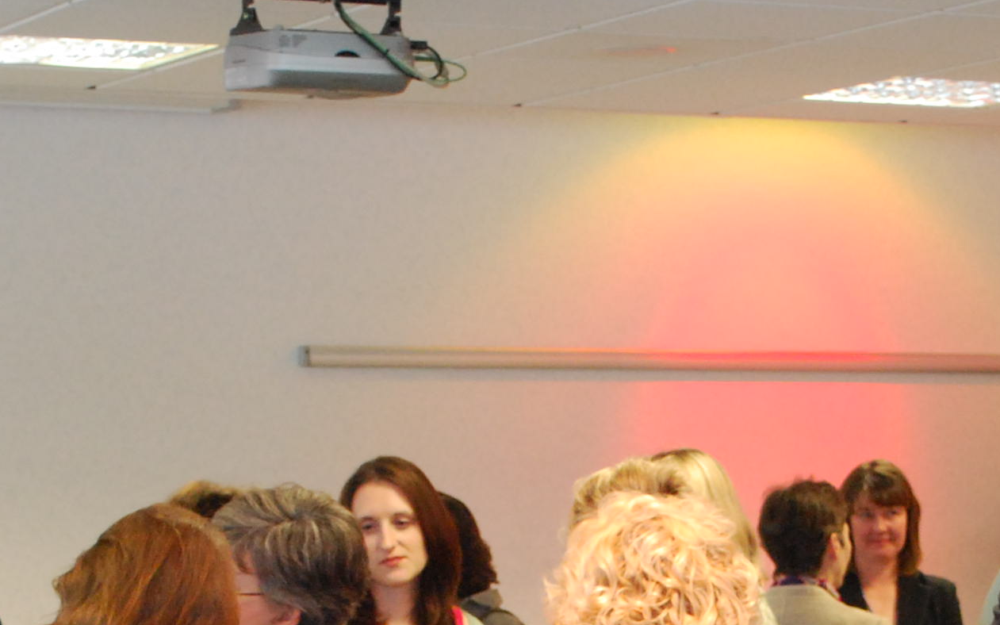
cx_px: 704
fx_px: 3843
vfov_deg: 9.1
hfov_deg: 14.8
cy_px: 950
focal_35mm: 141
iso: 900
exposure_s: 1/30
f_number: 4.8
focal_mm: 30
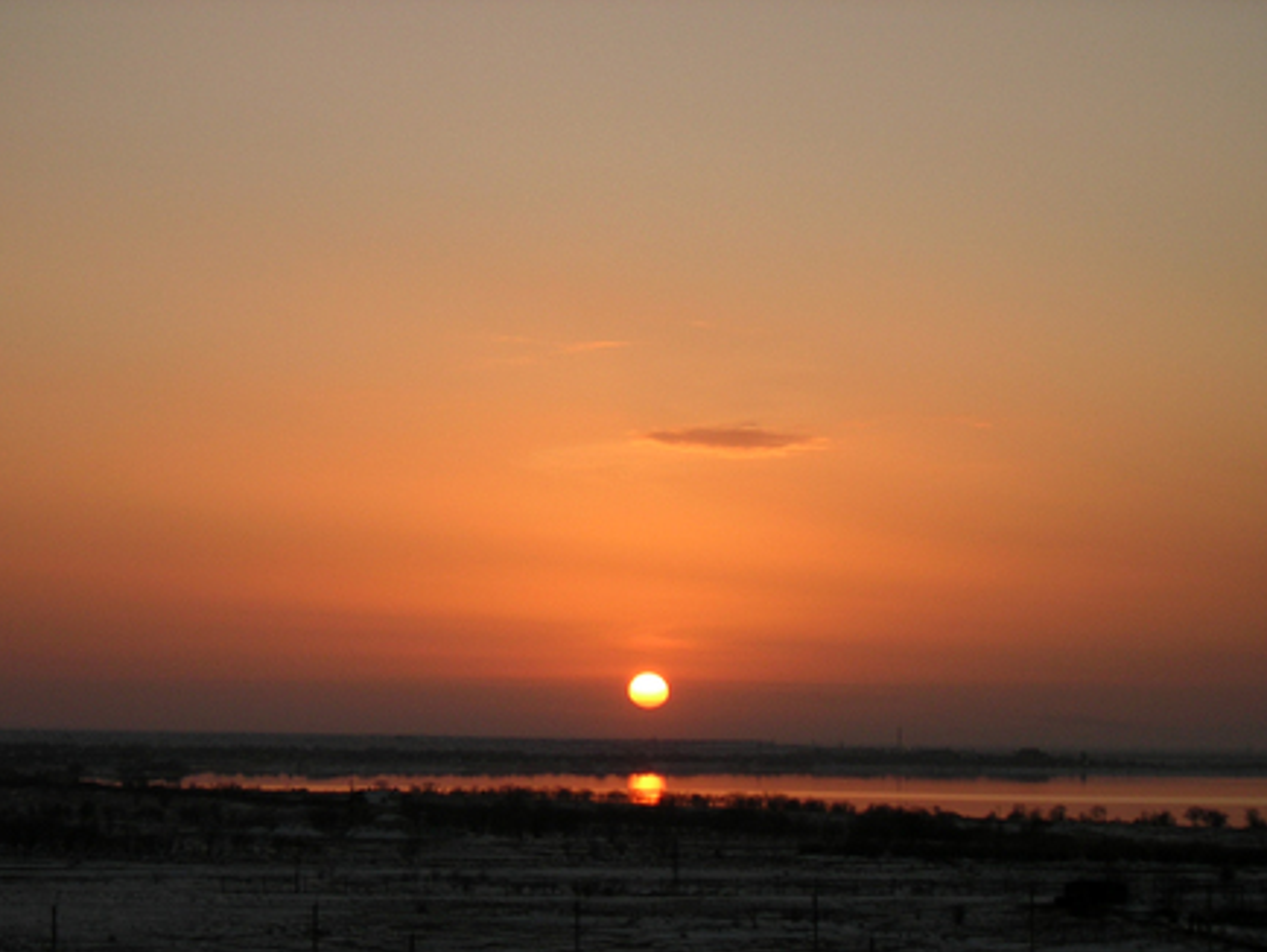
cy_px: 488
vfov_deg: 13.2
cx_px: 636
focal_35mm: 112
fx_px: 4102
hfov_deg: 17.6
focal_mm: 14.1
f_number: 4.7
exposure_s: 1/218
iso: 100
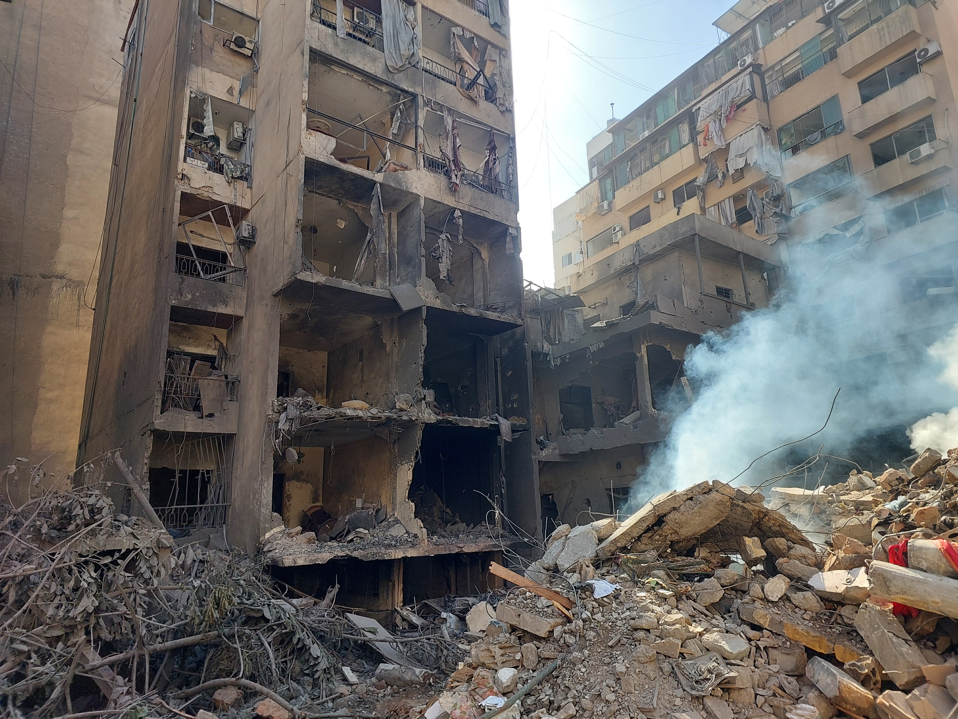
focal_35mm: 23
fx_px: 637
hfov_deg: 73.9
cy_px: 360
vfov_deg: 58.9
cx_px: 479
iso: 25
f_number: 1.8
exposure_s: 1/293
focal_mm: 5.06
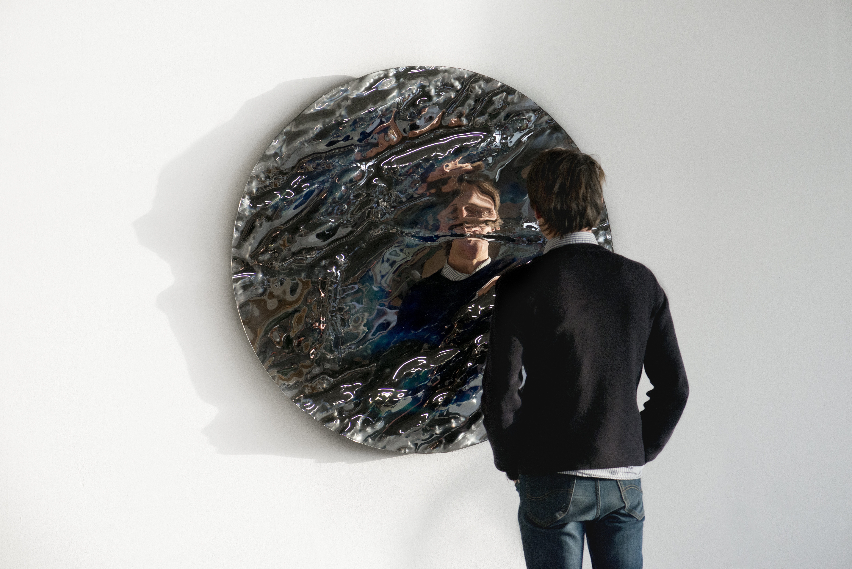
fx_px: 2486
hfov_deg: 19.5
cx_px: 426
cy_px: 284
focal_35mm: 105
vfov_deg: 13.1
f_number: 5.6
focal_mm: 105
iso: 1250
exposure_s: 1/500
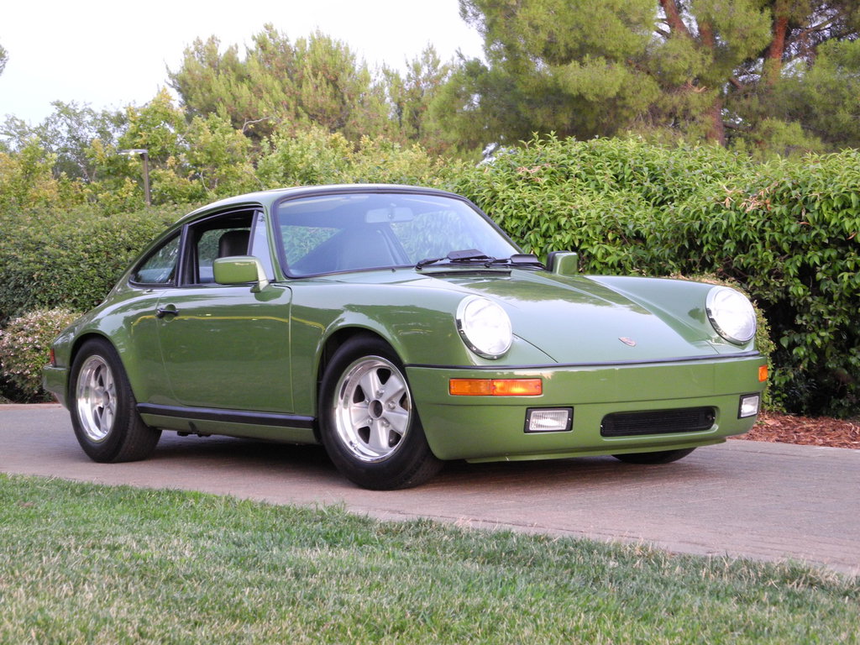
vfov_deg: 17.4
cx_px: 430
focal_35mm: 85
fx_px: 2112
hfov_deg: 23.0
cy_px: 322
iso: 400
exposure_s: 1/3.8
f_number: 4
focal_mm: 18.1
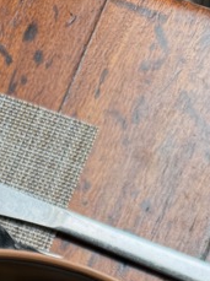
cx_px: 9
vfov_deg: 18.8
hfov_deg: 17.2
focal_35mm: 84
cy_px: 482
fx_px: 681
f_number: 1.78
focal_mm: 6.76
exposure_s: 1/301
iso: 100
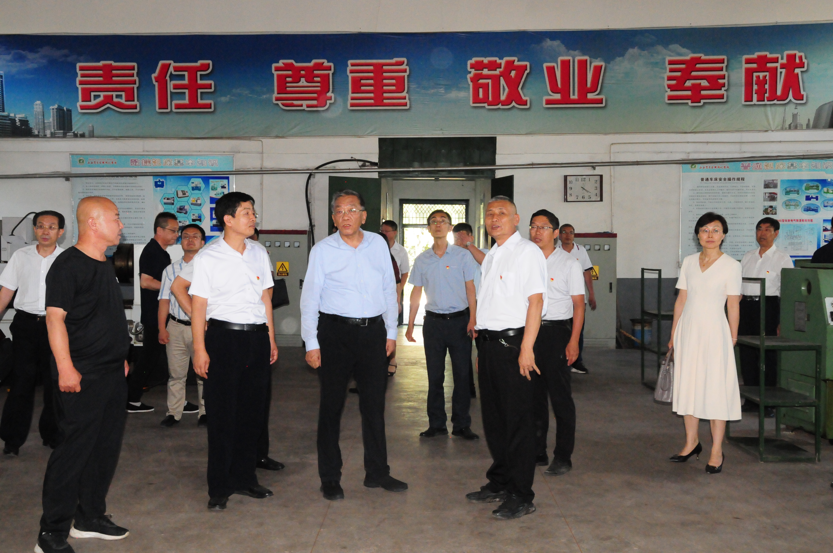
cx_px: 416
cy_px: 276
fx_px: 936
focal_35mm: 40
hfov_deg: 48.0
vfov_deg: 32.9
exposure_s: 1/60
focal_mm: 27
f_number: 9
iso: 3200
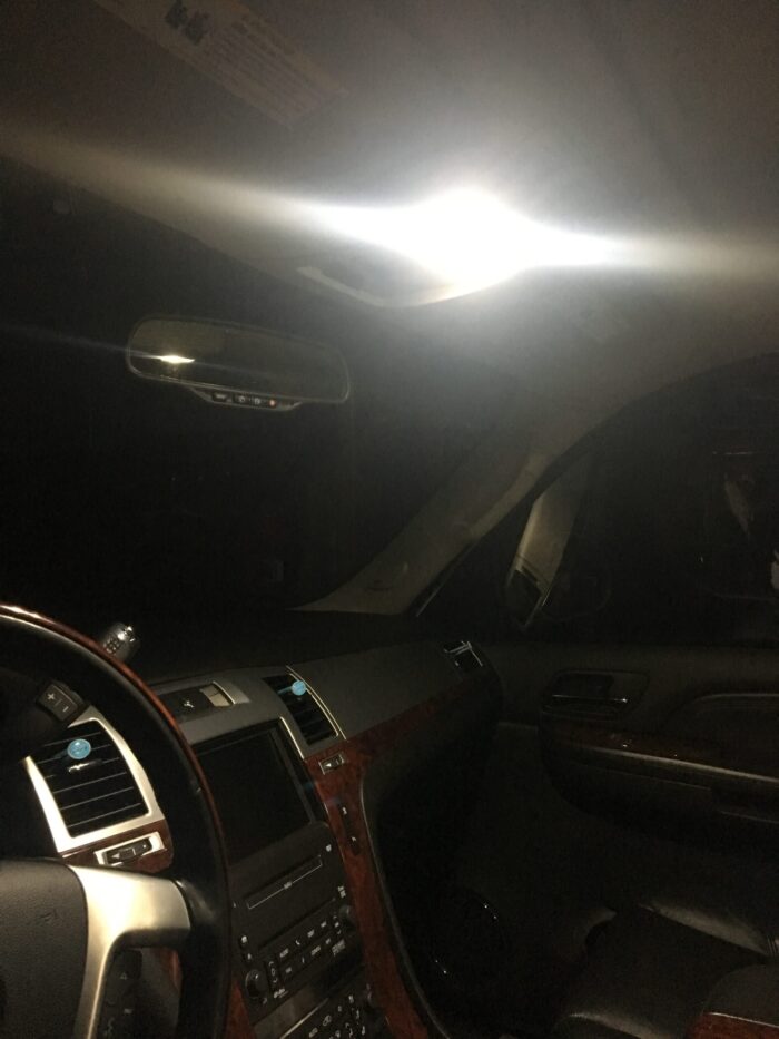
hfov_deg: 48.2
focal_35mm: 29
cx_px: 390
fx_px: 870
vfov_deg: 61.7
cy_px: 520
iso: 320
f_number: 2.2
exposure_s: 1/15
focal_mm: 4.15
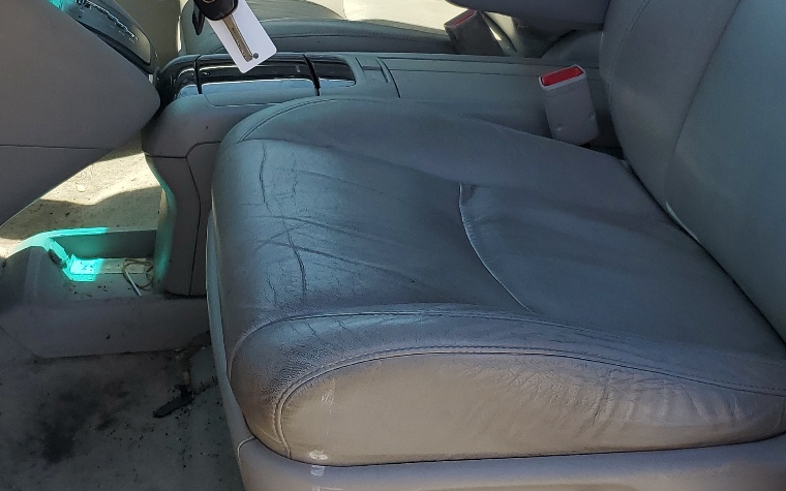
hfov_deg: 34.9
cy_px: 35
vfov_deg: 21.8
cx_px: 301
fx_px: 1242
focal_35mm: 58
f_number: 1.5
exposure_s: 1/1250
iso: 50
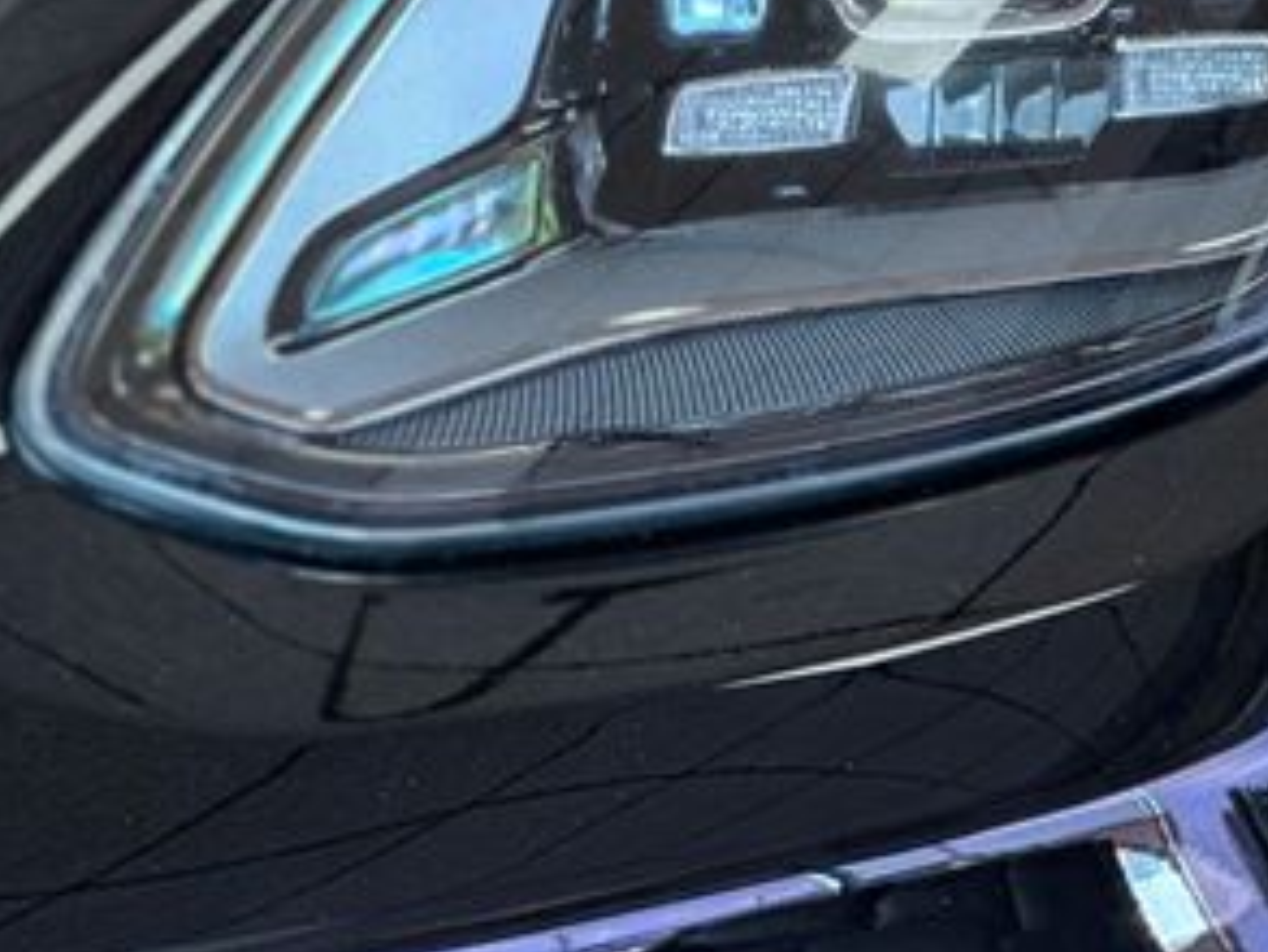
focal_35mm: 168
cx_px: 956
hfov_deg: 11.7
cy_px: -74
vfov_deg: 8.8
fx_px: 6156
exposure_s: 1/120
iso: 200
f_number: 2.8
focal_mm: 9
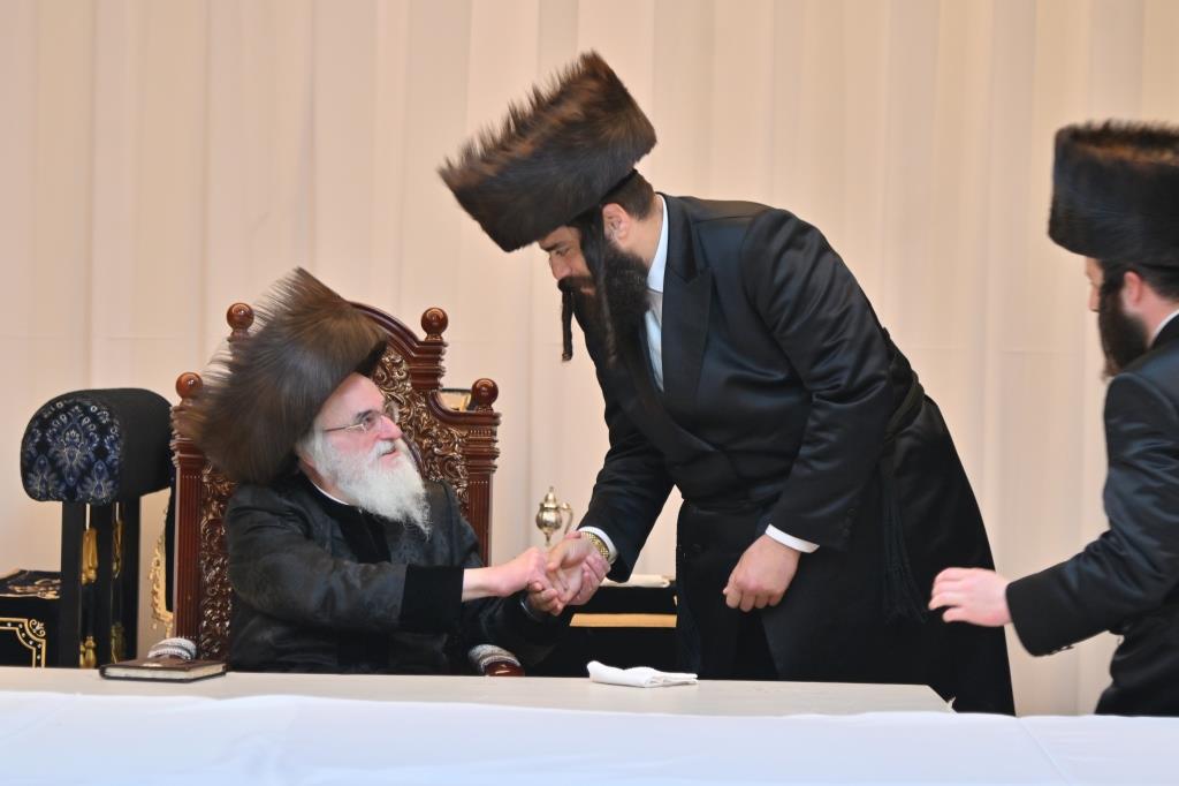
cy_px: 393
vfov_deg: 9.9
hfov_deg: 14.9
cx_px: 590
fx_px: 4518
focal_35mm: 138
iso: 500
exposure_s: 1/160
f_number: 4
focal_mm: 92
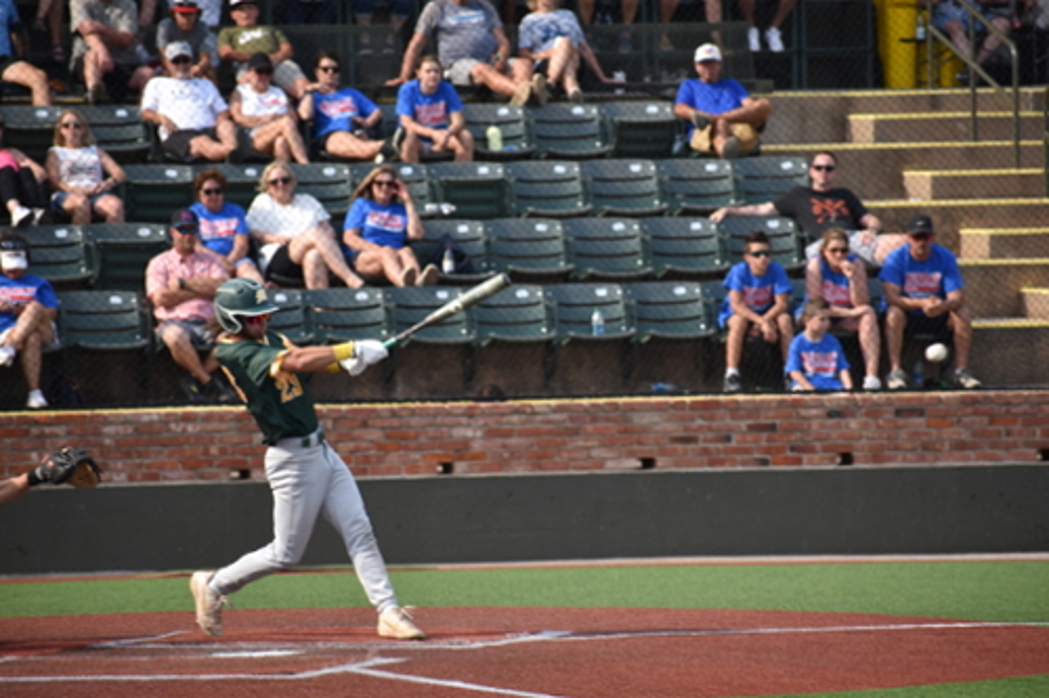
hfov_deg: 7.4
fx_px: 8083
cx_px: 524
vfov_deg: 4.9
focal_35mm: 278
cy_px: 349
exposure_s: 1/1250
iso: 400
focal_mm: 185
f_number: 5.3
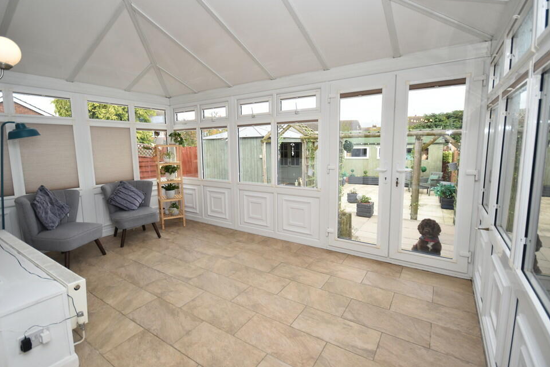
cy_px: 175
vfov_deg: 73.7
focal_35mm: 16
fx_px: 244
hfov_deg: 96.7
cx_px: 270
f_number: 5
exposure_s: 1/200
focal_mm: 10
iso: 220
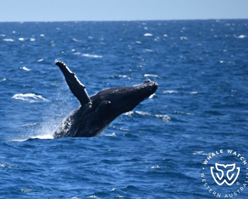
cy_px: 100
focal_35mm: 680
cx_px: 102
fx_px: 4993
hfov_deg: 2.8
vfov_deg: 2.3
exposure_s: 1/8000
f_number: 6.3
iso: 2000
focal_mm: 600
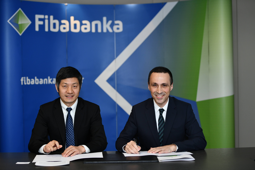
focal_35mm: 70
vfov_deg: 19.5
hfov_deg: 28.8
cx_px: 128
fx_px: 496
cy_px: 85
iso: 1000
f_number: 3.2
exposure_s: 1/250
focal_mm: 70
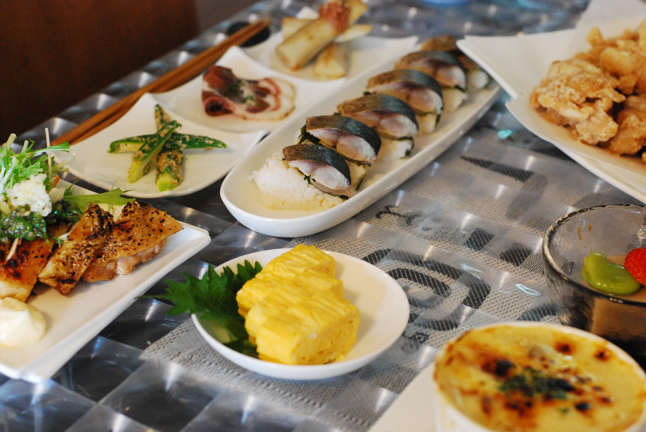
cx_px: 323
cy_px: 216
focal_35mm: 75
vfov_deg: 18.2
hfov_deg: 27.0
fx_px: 1347
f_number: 4
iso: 1600
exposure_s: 1/60
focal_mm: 50
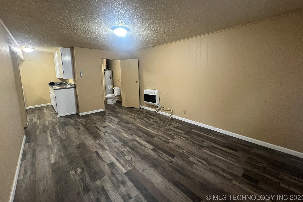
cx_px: 150
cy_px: 87
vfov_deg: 80.7
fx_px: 118
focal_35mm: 14
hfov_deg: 104.2
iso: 640
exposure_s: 1/60
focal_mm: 1.57
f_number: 1.8
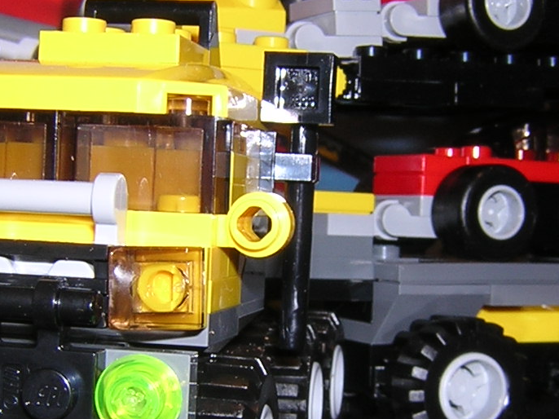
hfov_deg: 23.3
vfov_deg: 17.6
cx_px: 285
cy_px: 227
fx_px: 1356
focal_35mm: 84
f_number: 5.2
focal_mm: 4.7
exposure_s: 1/60.1
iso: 100
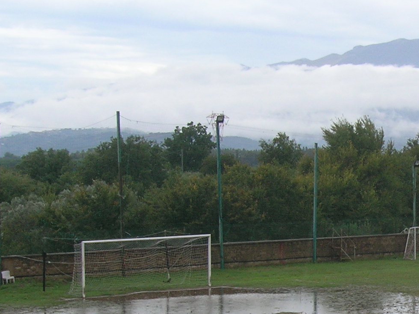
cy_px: 304
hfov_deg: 17.2
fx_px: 1344
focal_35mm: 111
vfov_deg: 13.2
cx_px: 445
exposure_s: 1/111
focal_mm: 7
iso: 50
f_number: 5.2
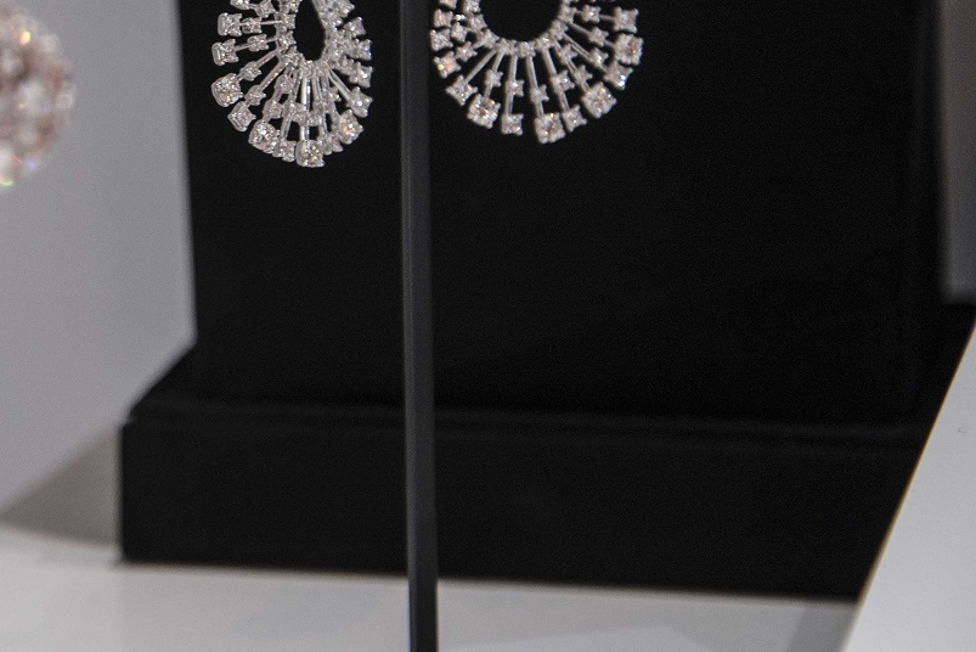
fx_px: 5180
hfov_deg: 10.7
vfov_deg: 7.2
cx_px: -25
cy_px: 106
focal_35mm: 191
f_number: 4.5
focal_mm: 85
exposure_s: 1/60
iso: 800
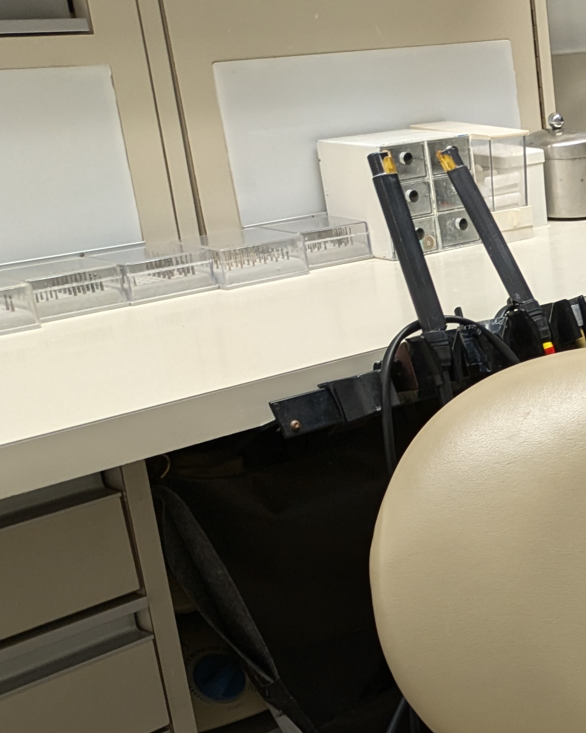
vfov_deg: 26.0
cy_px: 647
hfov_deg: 17.7
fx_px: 1539
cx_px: 1024
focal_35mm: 71
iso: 56
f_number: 1.89
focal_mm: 5.43
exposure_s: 1/30
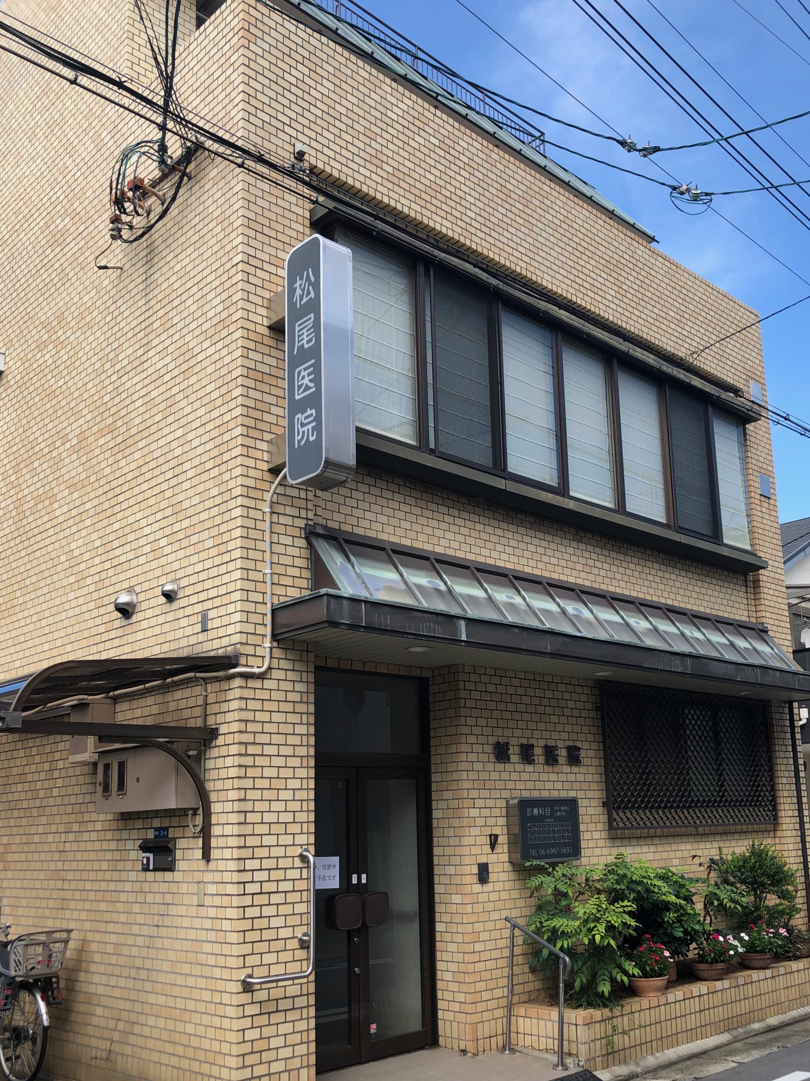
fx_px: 1030
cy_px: 628
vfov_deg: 55.1
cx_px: 460
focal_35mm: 33
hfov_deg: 42.8
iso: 20
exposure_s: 1/615
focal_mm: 3.99
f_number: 1.8
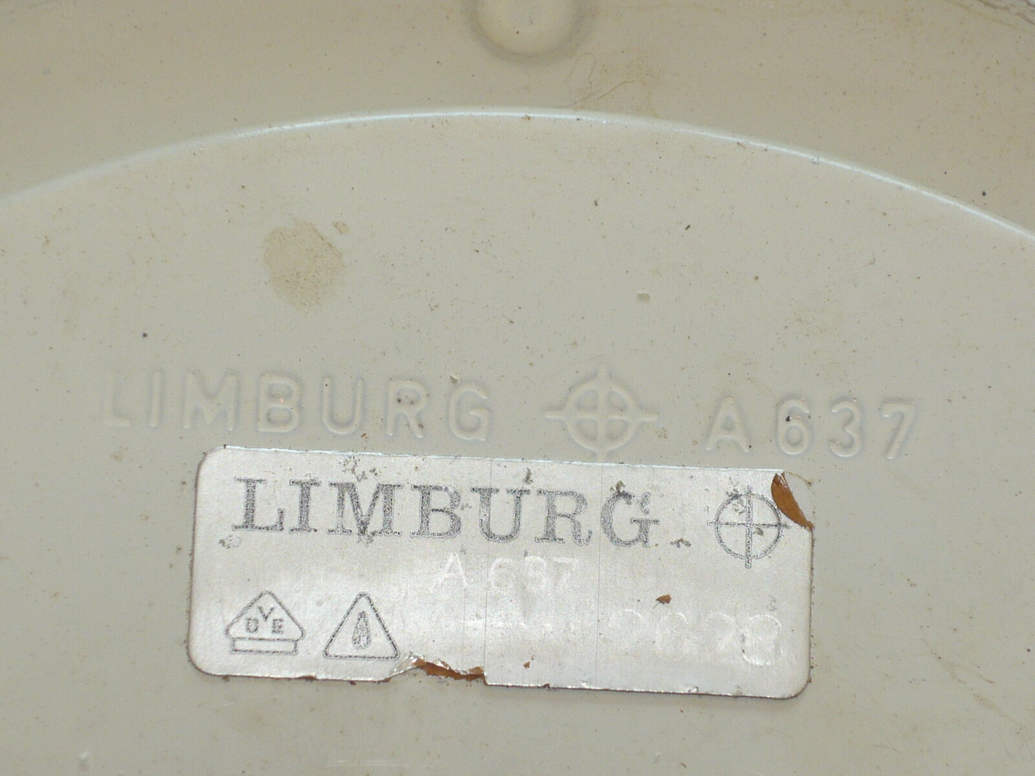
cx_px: 518
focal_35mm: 160
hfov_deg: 12.3
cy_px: 388
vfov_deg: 9.3
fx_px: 4784
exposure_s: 1/60
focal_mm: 16.5
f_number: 5.1
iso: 100
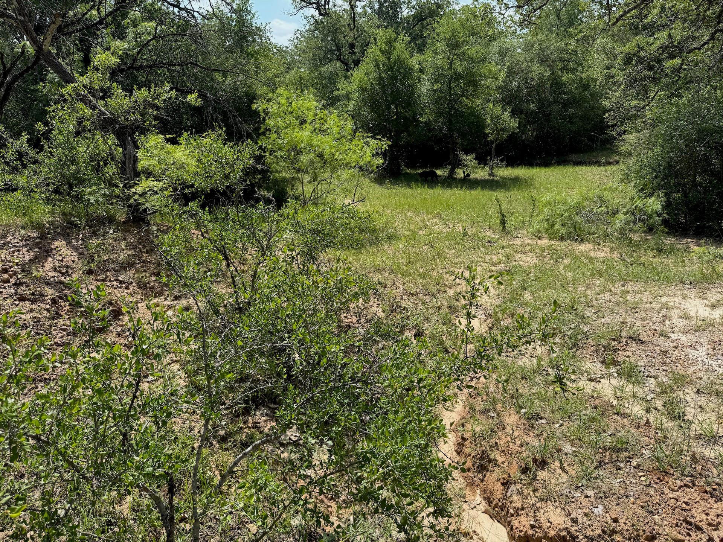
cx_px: 362
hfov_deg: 71.6
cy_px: 271
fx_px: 501
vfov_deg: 56.8
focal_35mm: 24
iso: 80
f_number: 1.78
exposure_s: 1/2959
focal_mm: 6.76
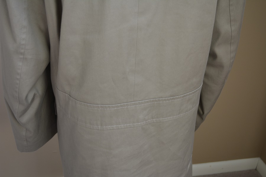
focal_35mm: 39
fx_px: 288
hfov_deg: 49.6
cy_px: 88
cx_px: 133
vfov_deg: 34.2
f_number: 4.2
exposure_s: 1/60
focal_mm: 26
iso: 400
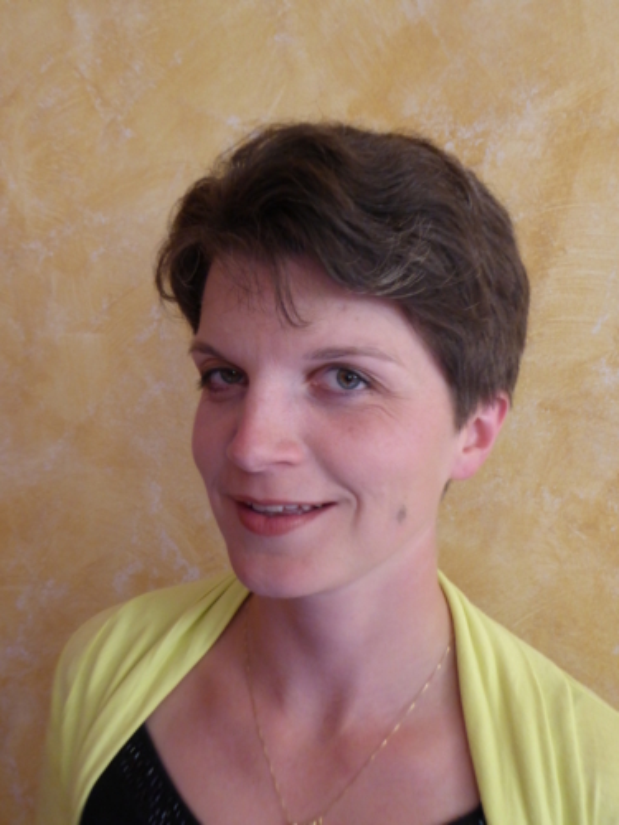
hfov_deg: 38.7
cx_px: 310
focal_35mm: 37
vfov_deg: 50.1
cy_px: 412
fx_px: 882
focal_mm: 6.7
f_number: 3.7
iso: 400
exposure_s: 1/6
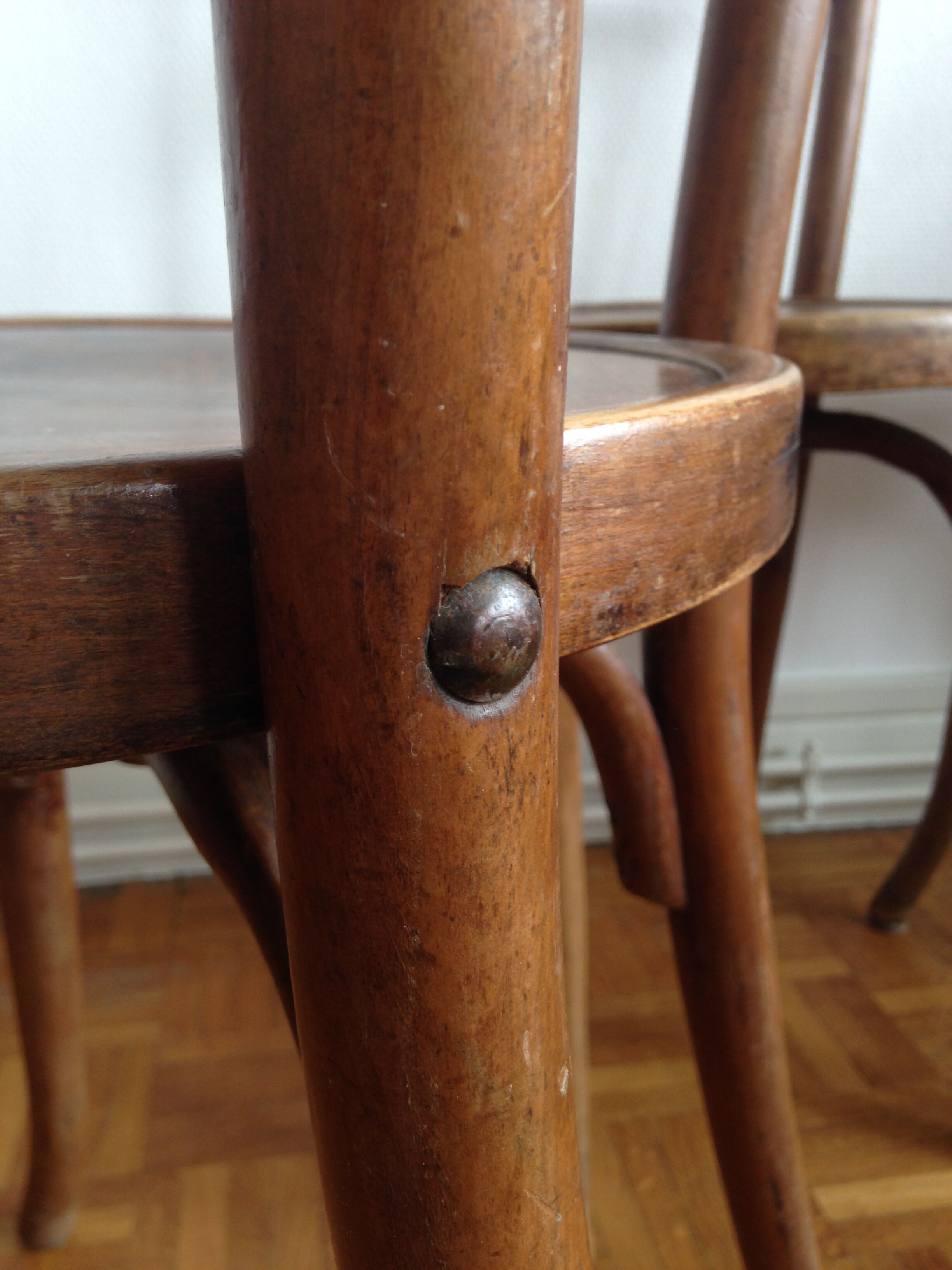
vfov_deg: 55.4
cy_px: 635
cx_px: 476
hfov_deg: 42.9
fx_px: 1210
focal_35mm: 33
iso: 50
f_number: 2.4
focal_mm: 4.12
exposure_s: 1/24
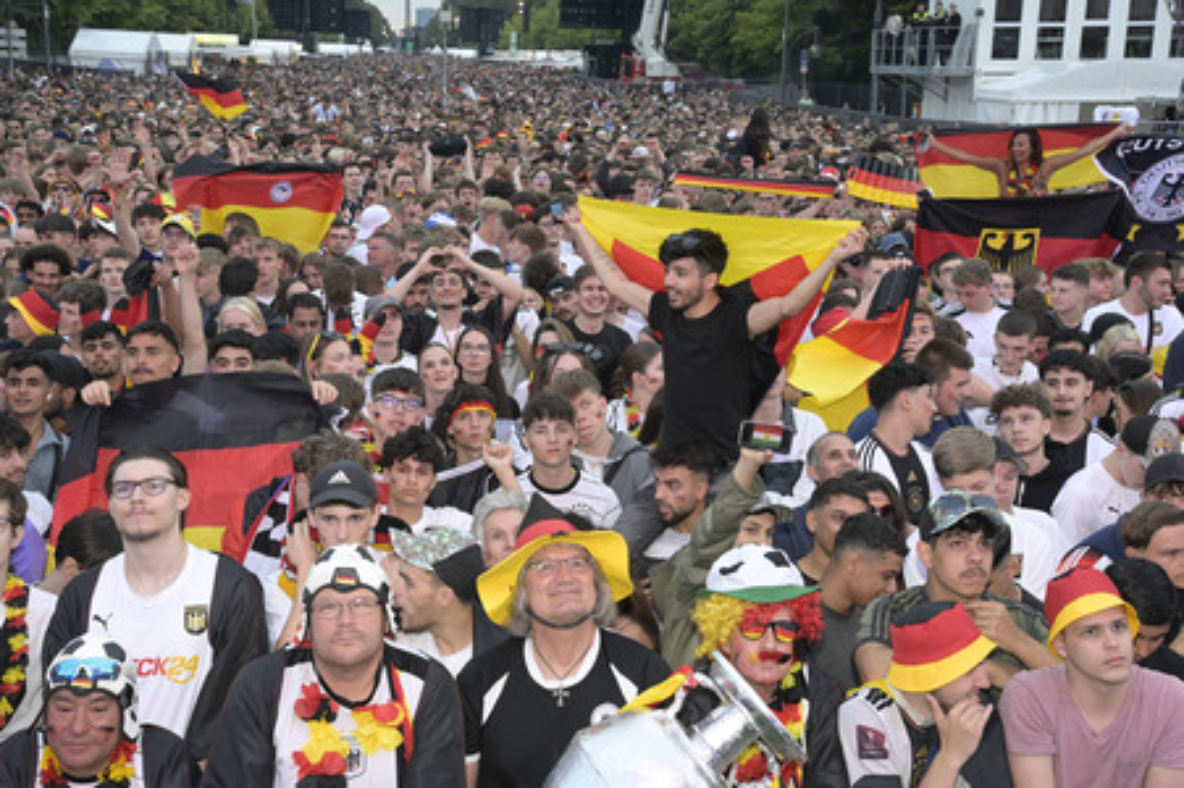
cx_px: 592
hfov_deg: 36.3
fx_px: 1808
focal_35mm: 55
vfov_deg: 24.6
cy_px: 394
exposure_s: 1/250
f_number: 8
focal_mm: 55
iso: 4000
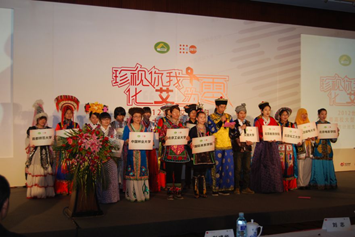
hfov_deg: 41.1
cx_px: 178
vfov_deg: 28.1
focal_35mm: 48
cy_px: 118
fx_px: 473
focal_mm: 32
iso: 200
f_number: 4.5
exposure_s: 1/60
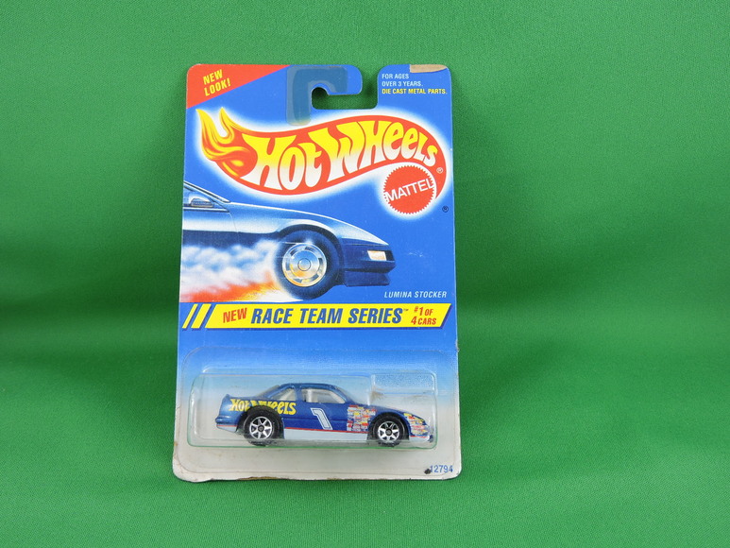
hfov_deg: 60.0
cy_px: 274
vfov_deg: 46.8
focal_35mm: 30
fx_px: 633
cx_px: 365
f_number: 3.5
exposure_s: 1/30
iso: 100
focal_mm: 5.4
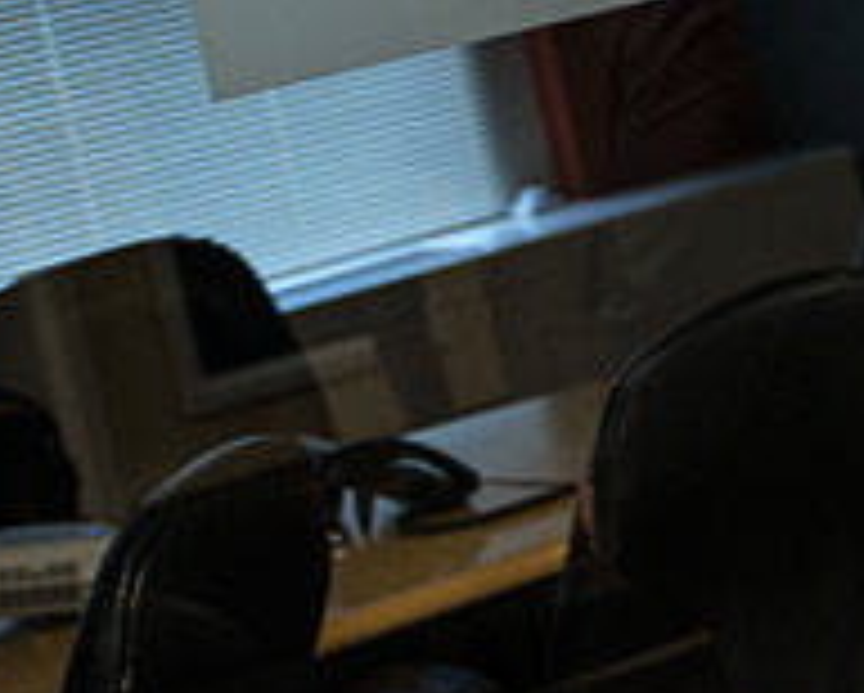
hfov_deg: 17.4
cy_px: 38
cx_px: 1179
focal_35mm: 102
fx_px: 2611
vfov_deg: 14.9
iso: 800
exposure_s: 1/90
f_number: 2.8
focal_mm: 36
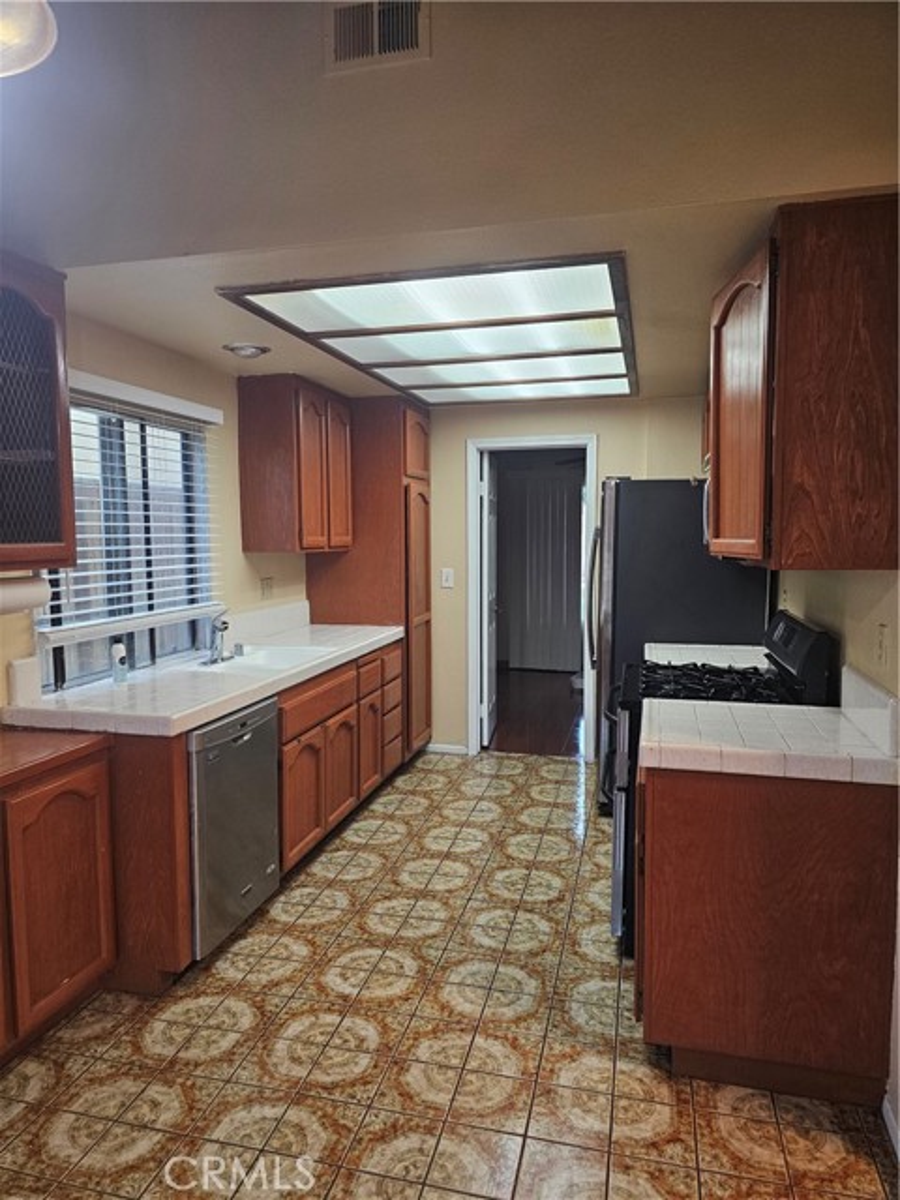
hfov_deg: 58.9
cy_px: 600
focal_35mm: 23
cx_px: 450
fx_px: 797
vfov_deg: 73.9
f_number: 1.7
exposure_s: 1/120
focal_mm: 6.3
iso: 320
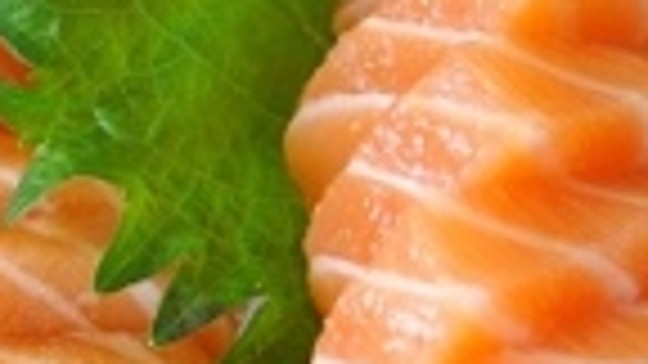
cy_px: 207
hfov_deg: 12.6
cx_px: 207
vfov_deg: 7.1
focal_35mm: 170
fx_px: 2921
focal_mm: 26
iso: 1100
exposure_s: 1/60
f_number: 4.2
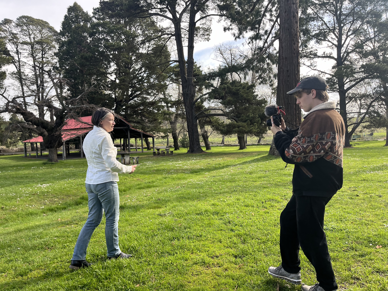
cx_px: 194
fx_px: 291
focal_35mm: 26
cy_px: 146
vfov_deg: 53.1
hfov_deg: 67.3
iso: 50
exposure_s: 1/469
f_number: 1.6
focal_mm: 5.1
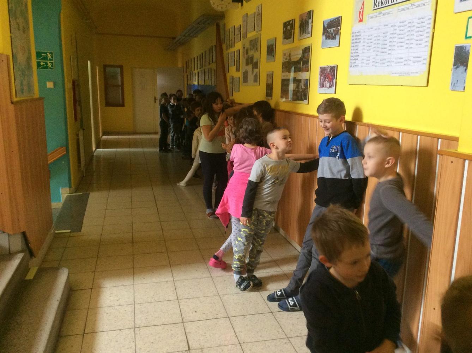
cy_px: 176
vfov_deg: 44.0
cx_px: 236
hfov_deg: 56.9
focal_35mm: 32
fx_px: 436
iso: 200
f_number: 2.4
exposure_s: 1/25
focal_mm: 3.3
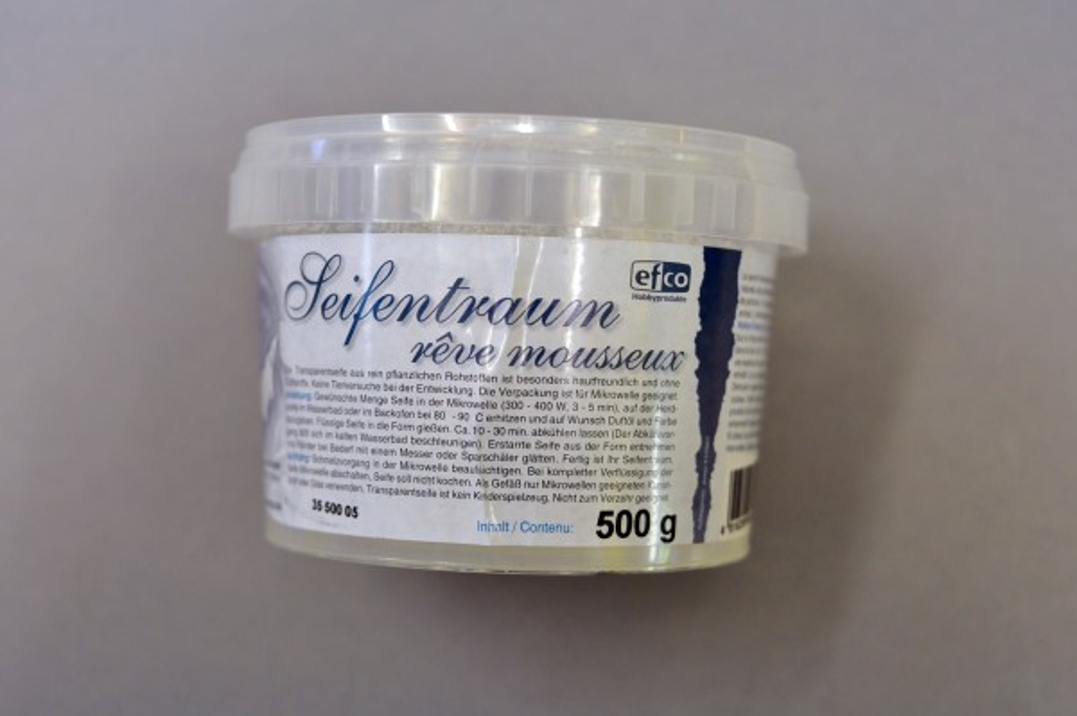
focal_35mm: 52
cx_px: 538
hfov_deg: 37.9
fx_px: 1569
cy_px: 358
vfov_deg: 25.7
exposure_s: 1/80
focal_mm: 35
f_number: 4.5
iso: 800
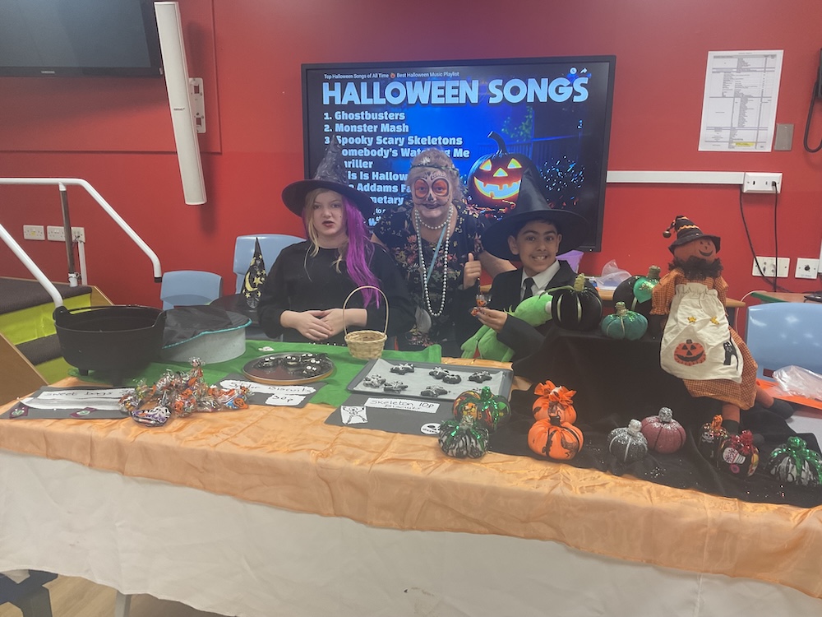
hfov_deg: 61.7
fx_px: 689
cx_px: 411
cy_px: 308
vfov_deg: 48.2
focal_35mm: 29
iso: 100
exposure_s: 1/50
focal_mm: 3
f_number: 1.8
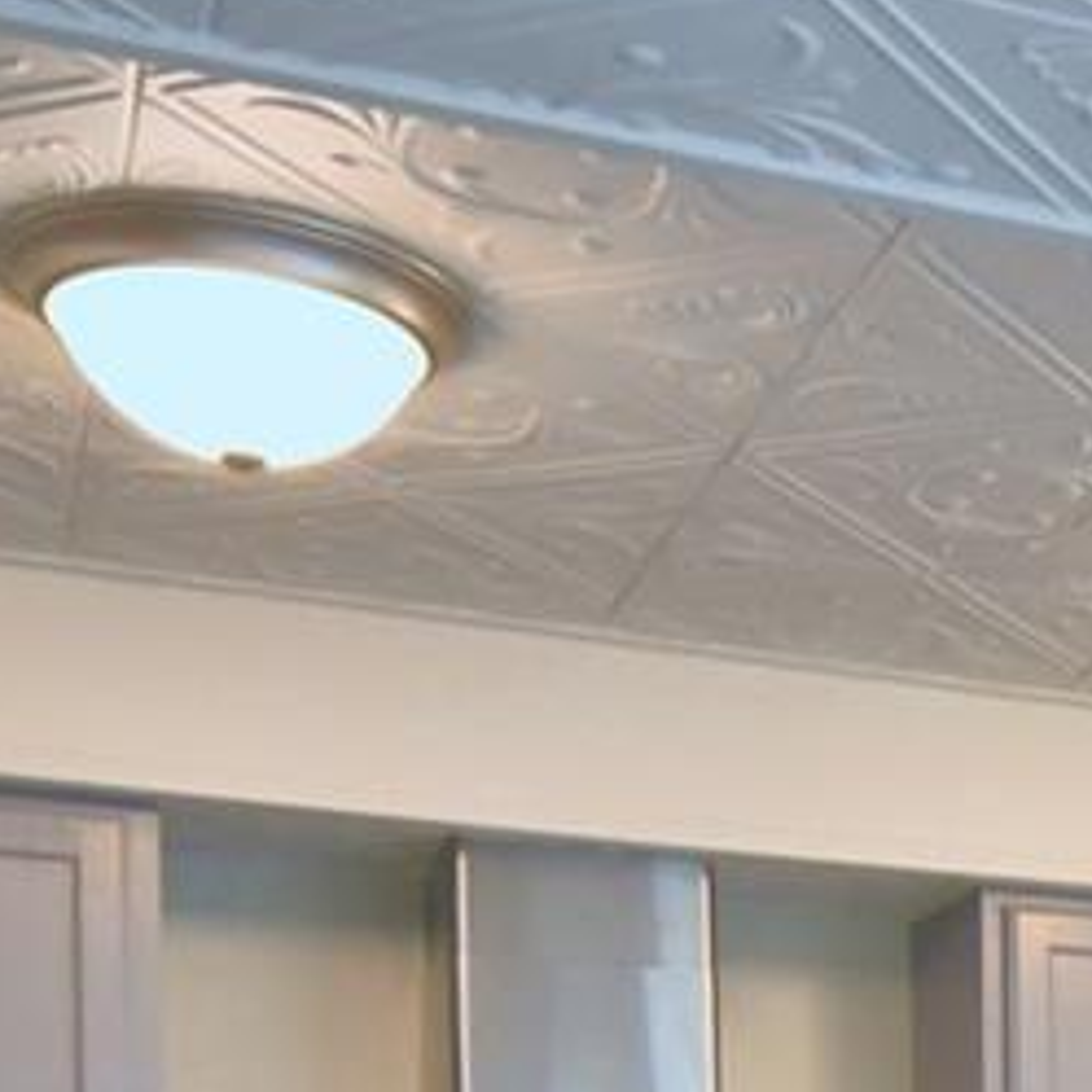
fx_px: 2927
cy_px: 1645
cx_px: 1596
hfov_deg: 18.8
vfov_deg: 18.6
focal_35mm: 82
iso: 400
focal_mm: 10
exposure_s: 1/100
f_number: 4.5
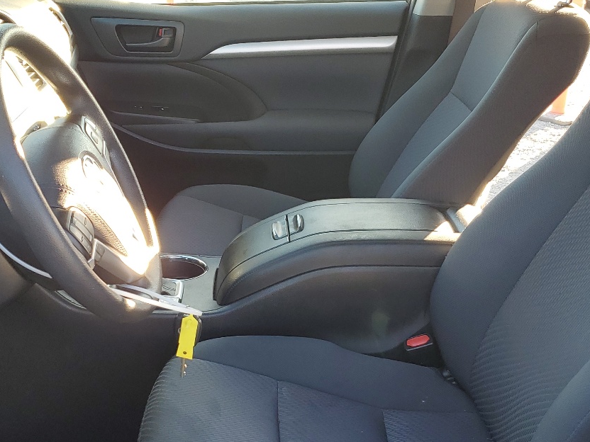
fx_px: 852
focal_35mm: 50
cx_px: 271
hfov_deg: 38.2
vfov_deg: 28.9
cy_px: 292
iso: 50
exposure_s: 1/172
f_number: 1.5
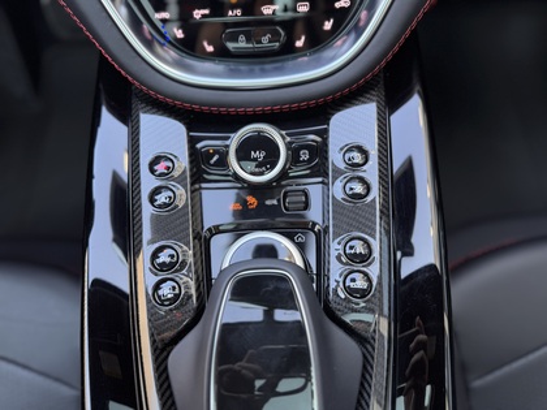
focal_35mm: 24
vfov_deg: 56.8
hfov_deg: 71.6
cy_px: 205
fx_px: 379
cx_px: 274
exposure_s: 1/121
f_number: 1.78
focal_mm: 6.76
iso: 100
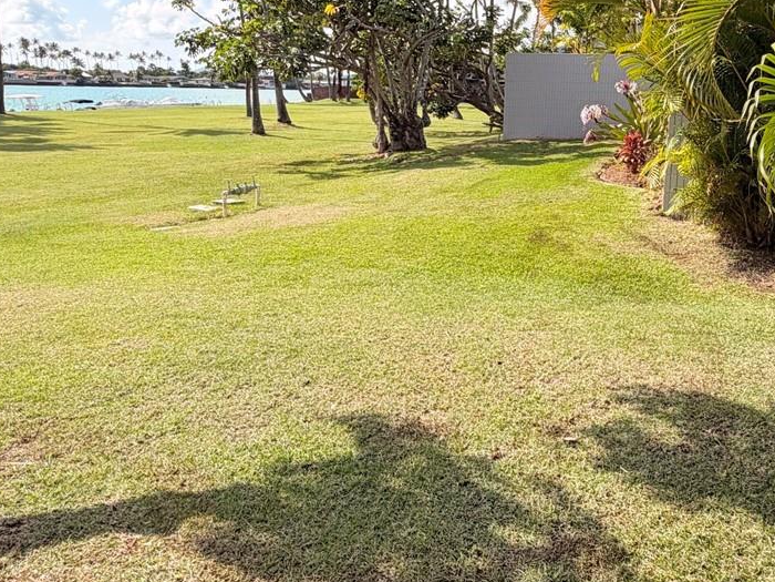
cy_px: 215
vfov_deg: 43.8
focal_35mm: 32
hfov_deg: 56.4
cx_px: 463
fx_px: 716
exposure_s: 1/914
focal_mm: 2.22
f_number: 2.2
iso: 20
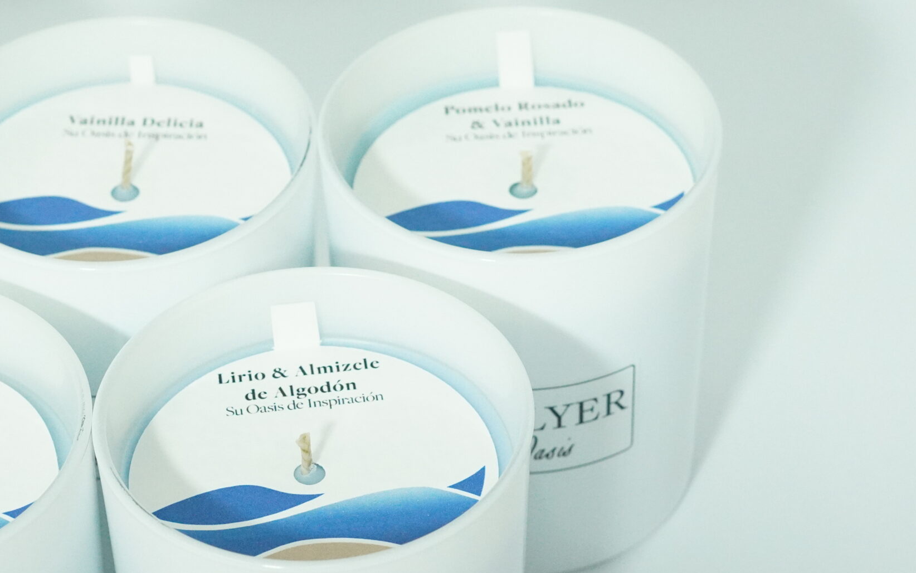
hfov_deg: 17.4
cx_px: 214
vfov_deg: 11.0
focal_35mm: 119
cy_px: 418
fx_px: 2971
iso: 5000
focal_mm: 50
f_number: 5.6
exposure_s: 1/1500
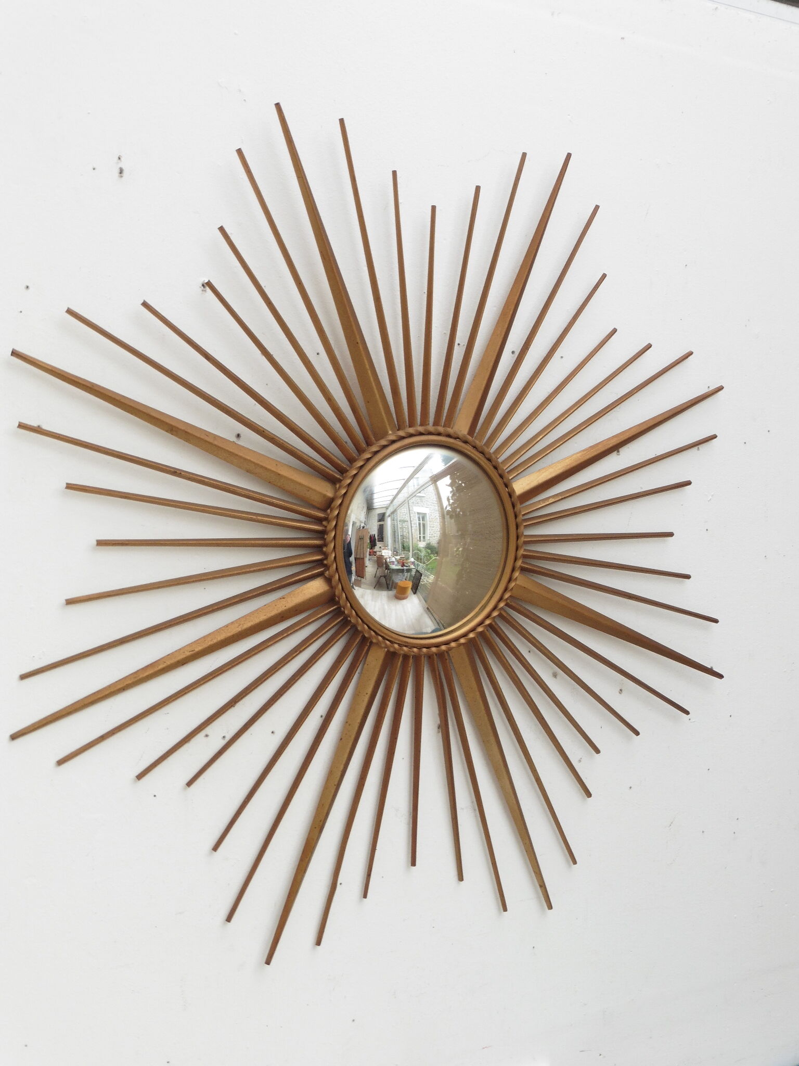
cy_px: 533
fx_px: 1354
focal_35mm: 44
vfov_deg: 42.9
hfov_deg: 32.9
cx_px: 400
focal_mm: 7.9
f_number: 4.1
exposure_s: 1/60
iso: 100
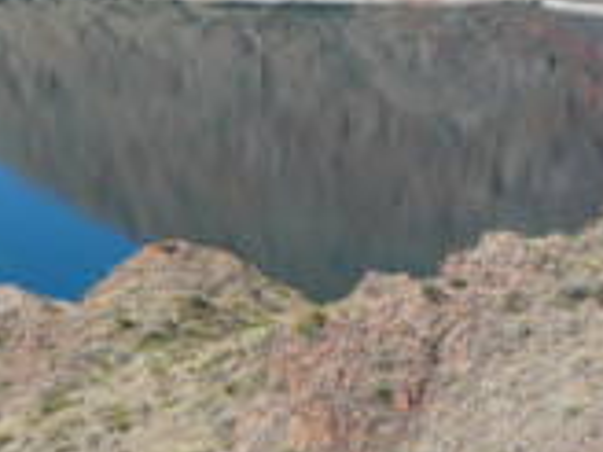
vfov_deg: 13.8
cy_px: 160
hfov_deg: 17.4
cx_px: -143
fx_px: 1864
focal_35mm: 107
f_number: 5
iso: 80
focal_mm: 5.2
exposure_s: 1/400
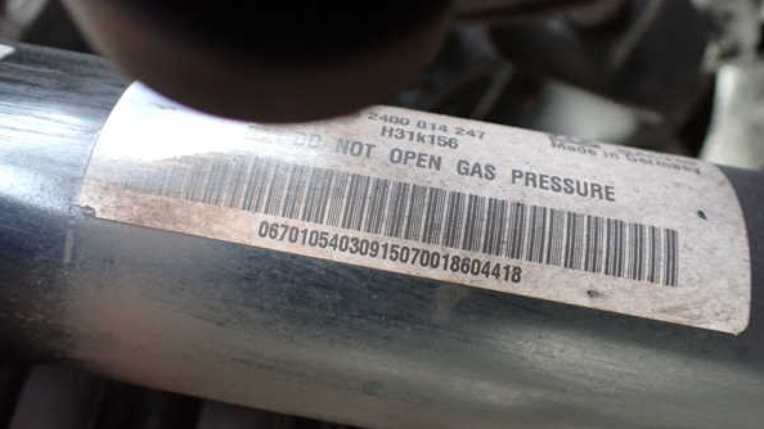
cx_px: 383
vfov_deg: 35.6
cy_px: 198
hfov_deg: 59.5
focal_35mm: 33
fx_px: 668
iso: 800
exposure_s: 1/40
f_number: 2.3
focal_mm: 5.4
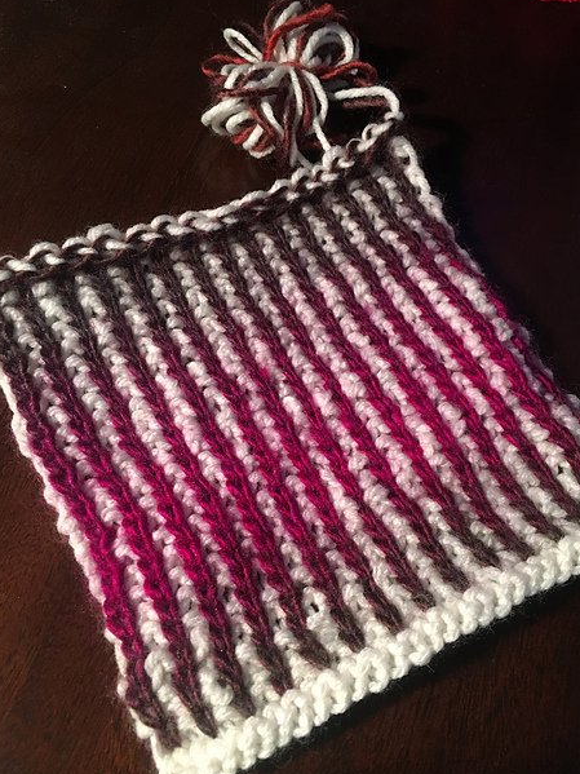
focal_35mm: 31
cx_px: 301
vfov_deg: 58.4
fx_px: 693
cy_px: 397
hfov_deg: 45.4
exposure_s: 1/20
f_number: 2.2
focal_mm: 4.15
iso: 200
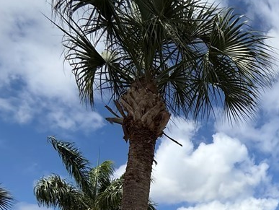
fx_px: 298
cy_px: 262
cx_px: 322
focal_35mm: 37
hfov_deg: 39.0
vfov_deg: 31.4
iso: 50
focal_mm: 2.22
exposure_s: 1/3891
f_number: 2.2
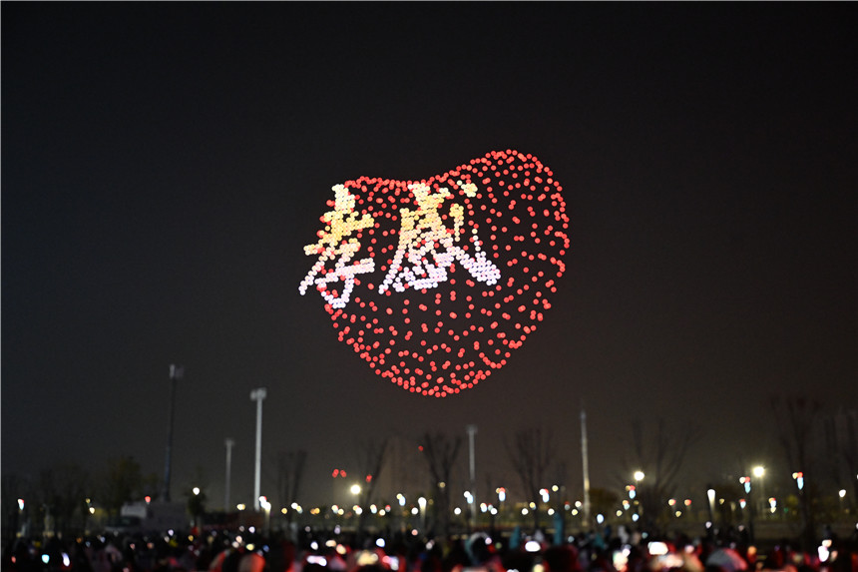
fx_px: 953
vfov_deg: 33.4
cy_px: 286
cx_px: 429
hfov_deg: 48.5
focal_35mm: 40
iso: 5000
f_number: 3.2
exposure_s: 1/60
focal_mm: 40
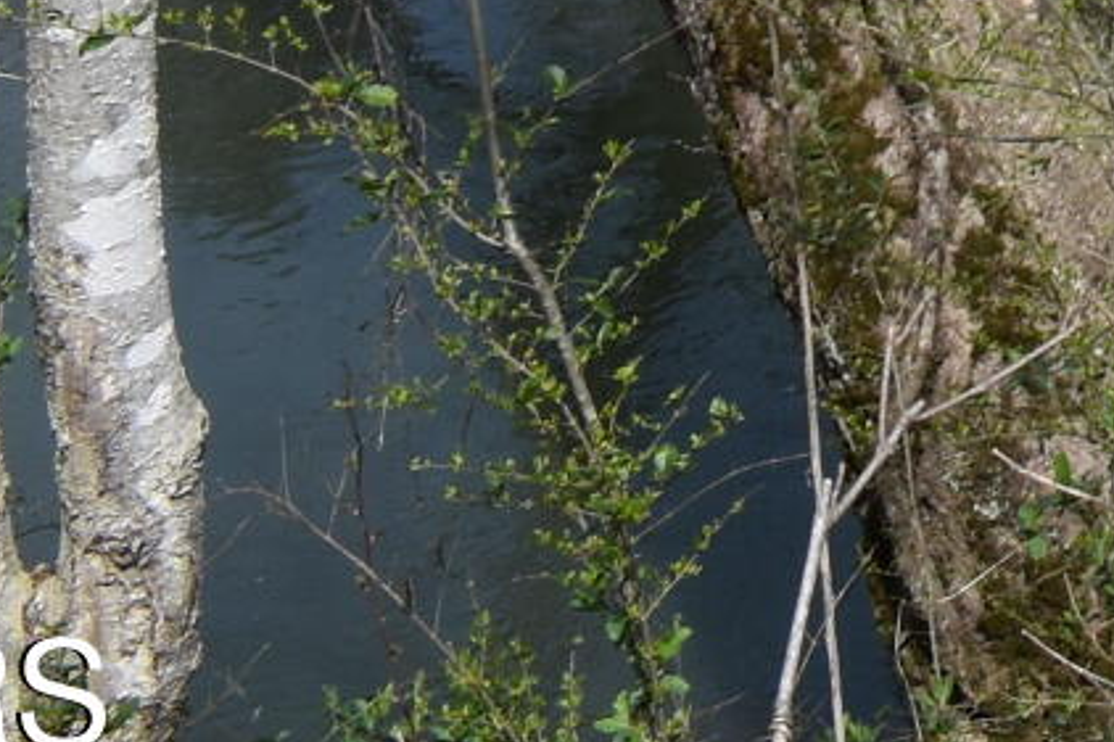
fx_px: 5939
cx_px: 2951
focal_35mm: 192
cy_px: -1703
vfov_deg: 6.4
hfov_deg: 9.2
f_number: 8
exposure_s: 1/250
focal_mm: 18
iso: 110
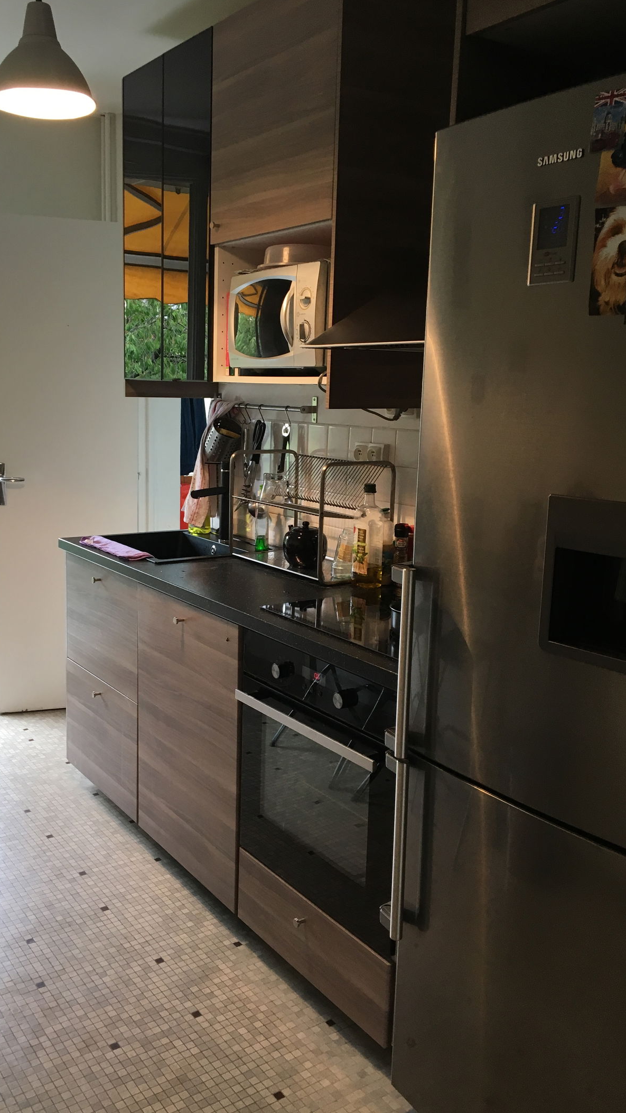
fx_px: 944
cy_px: 557
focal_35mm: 32
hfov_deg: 36.6
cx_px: 255
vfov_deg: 61.0
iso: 50
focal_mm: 4.15
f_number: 2.2
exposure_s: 1/33
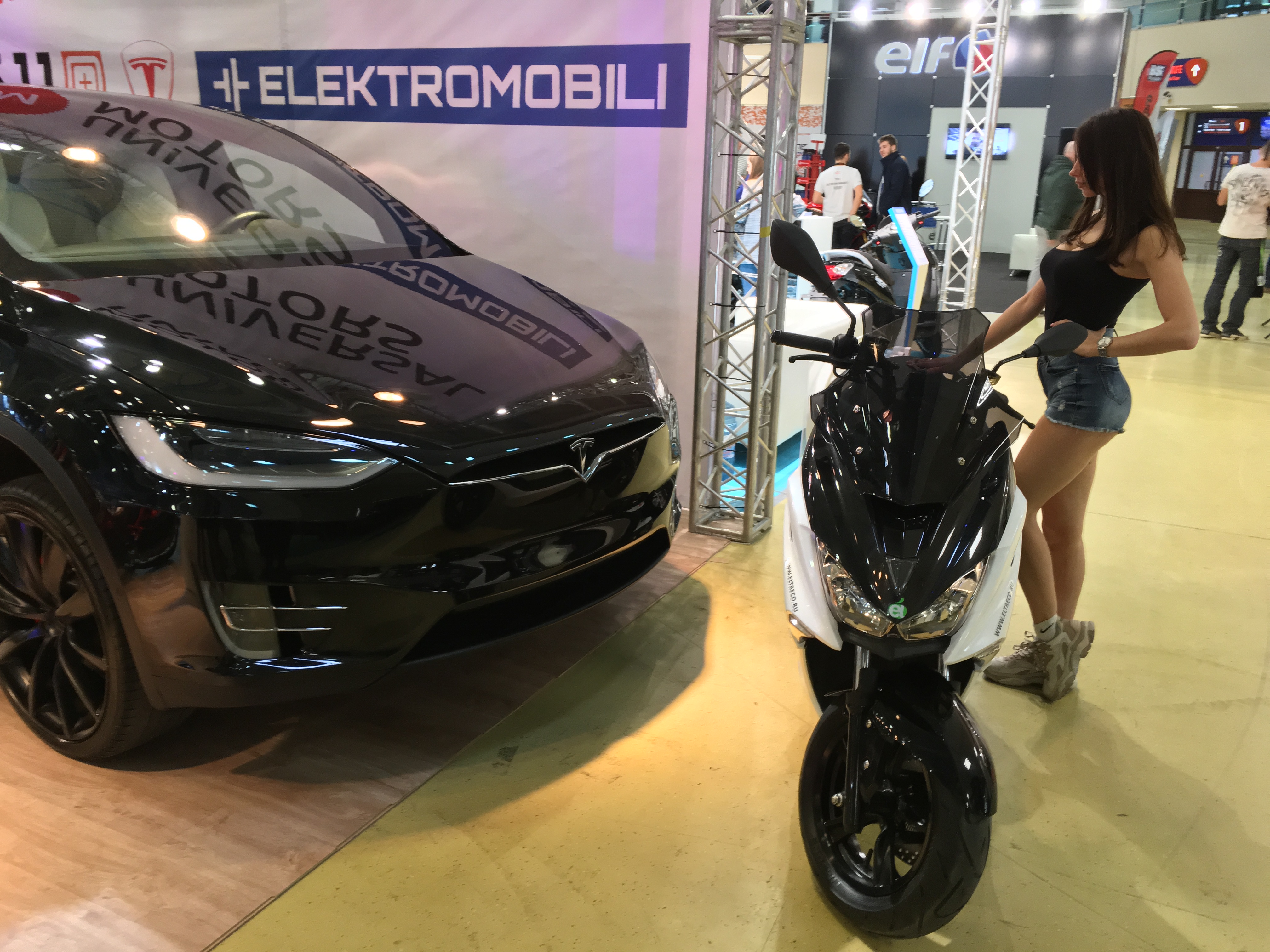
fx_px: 1064
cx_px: 635
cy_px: 476
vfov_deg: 48.2
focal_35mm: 29
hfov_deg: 61.7
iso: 80
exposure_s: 1/30
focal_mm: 4.15
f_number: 2.2
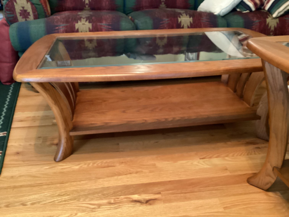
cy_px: 108
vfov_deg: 45.4
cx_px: 144
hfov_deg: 58.3
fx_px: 259
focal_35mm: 31
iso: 500
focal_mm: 3.3
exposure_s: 1/30
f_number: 2.4
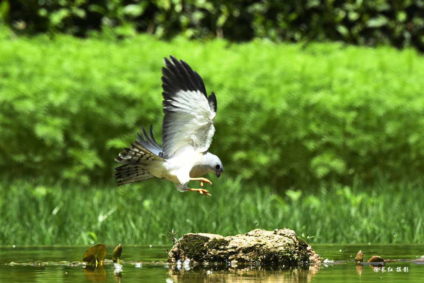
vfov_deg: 3.6
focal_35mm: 380
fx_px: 4476
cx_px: 212
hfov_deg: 5.4
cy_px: 142
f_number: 8
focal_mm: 380
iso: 1600
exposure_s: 1/1600
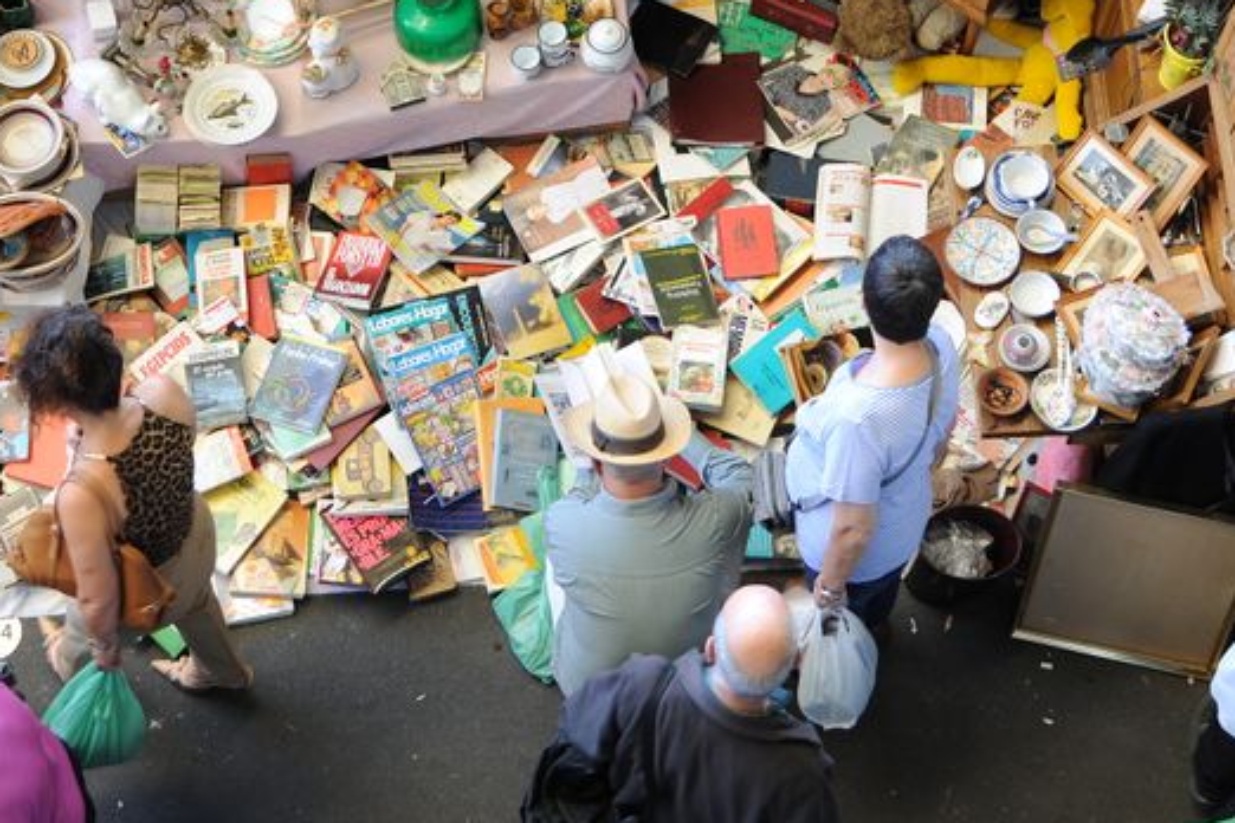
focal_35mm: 98
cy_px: 22
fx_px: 3362
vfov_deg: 13.8
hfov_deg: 20.8
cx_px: 445
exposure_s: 1/60
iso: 320
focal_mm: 50
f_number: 4
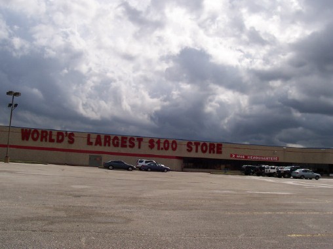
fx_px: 356
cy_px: 124
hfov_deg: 50.1
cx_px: 166
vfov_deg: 38.7
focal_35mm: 37
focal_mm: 5.6
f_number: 5.6
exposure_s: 1/1000
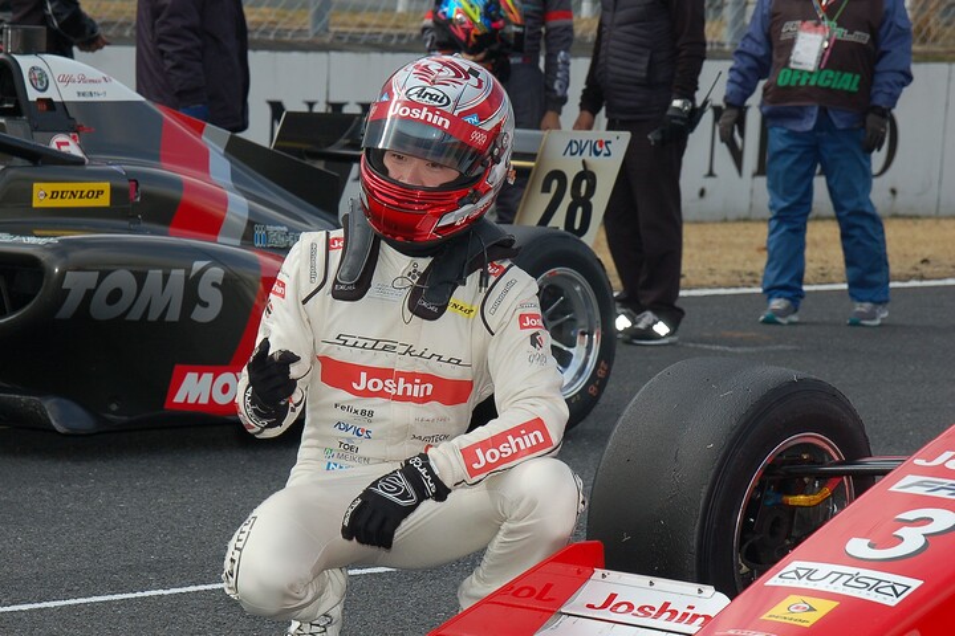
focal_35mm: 150
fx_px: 3979
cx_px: 478
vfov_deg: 9.1
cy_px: 318
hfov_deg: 13.7
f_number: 8
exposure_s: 1/250
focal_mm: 100
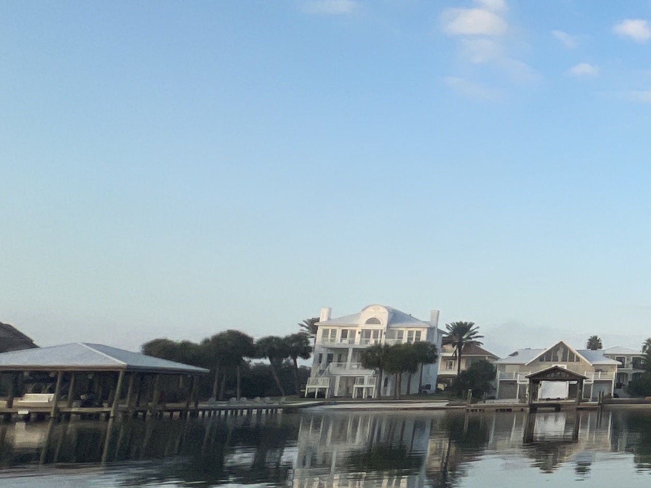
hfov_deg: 27.4
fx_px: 790
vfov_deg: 34.3
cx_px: 1015
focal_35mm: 42
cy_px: 225
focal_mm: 1.57
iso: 32
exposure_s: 1/645
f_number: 1.8
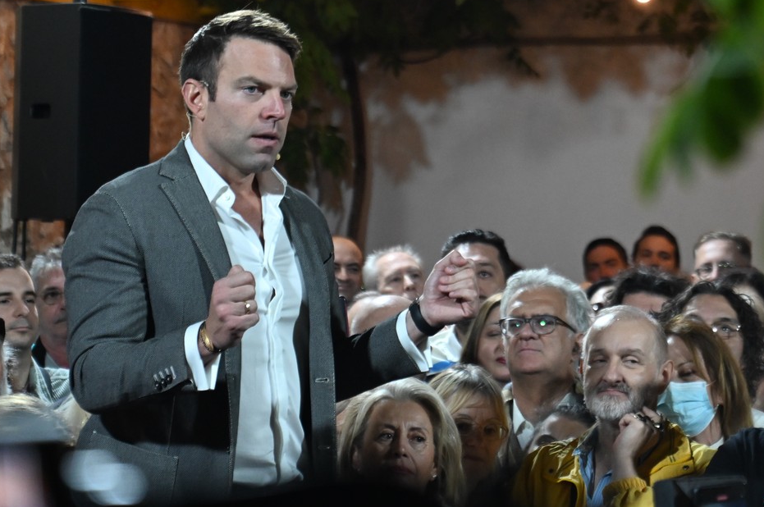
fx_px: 2882
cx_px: 469
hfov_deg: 15.1
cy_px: 216
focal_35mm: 136
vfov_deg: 10.1
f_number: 4
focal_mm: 70
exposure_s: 1/400
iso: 2000
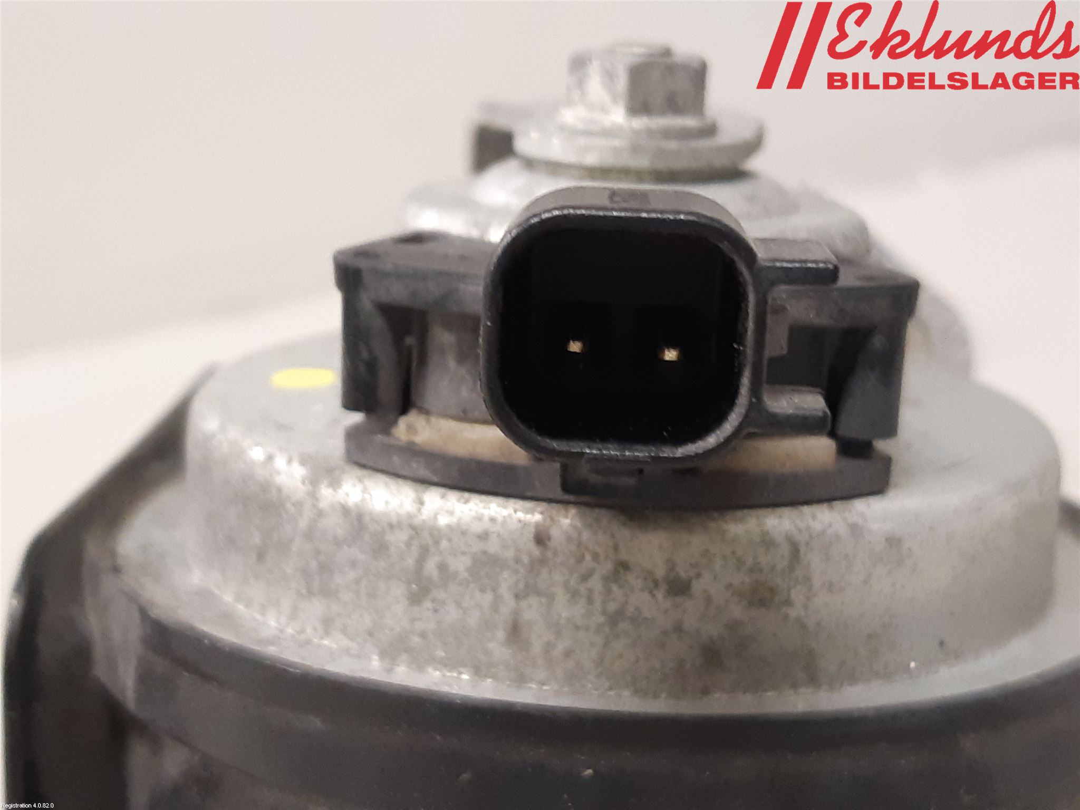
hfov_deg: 67.3
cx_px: 540
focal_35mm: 26
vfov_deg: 53.1
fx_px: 811
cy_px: 405
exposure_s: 1/33
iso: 200
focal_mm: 3.93
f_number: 1.7
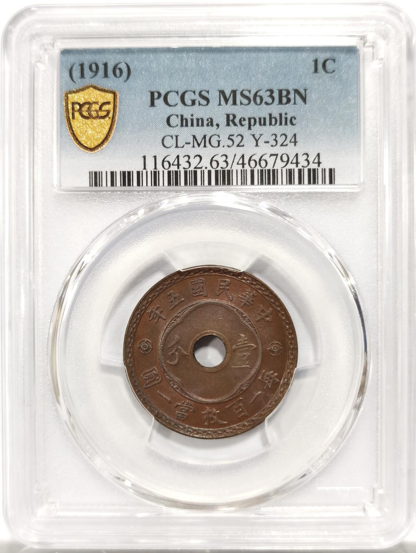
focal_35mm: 54
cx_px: 208
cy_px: 276
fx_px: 864
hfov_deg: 27.1
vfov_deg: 35.5
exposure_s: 1/100
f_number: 16
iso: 160
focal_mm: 5.56
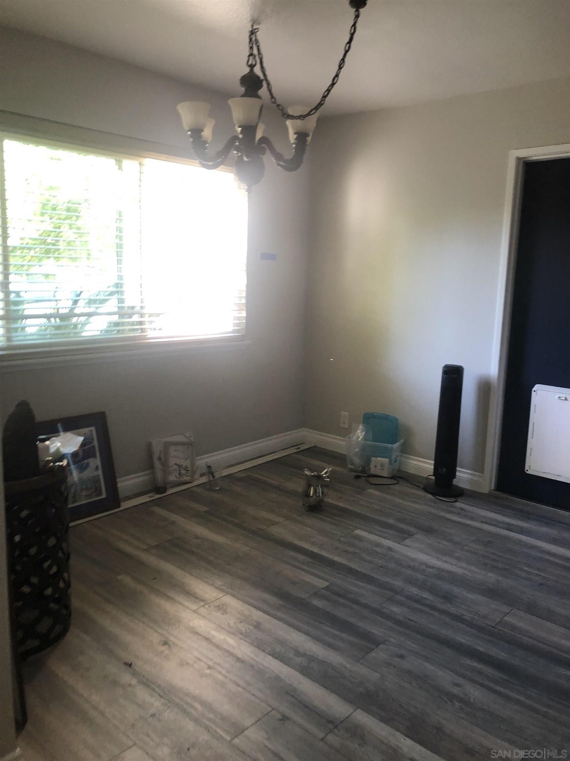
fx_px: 615
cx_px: 285
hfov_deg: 49.7
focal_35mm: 28
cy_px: 380
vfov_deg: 63.4
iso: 50
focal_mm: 3.99
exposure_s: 1/15
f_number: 1.8
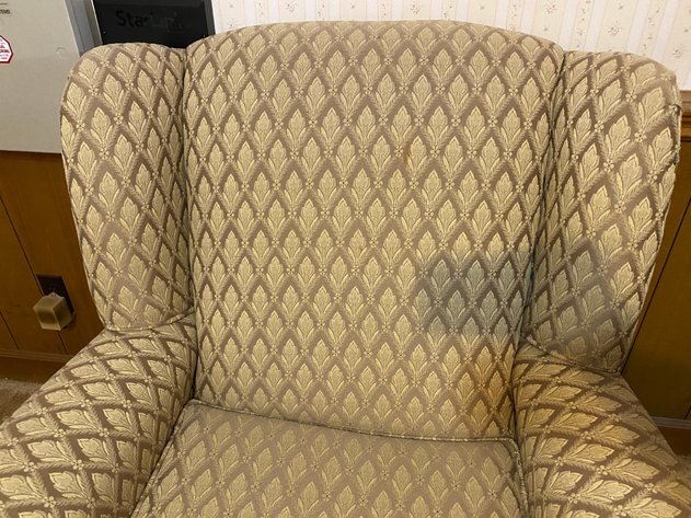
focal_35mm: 26
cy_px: 259
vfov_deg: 53.0
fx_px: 519
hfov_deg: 67.3
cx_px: 346
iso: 500
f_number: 1.8
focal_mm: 4.25
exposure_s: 1/30
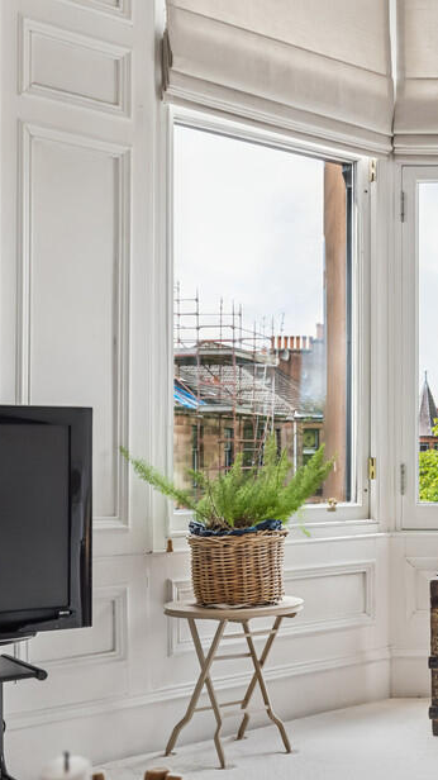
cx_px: 568
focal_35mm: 61
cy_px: 402
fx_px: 1261
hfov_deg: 18.4
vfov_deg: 34.4
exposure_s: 1/100
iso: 500
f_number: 8
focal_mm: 35
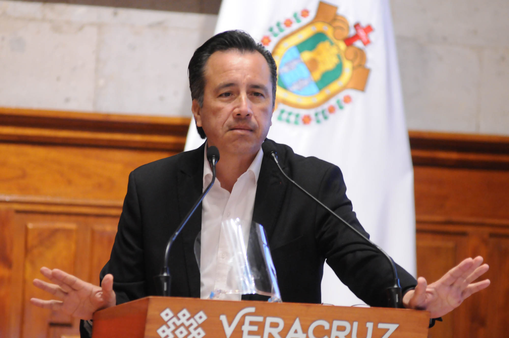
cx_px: 254
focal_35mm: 255
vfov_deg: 5.4
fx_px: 3601
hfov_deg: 8.1
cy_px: 169
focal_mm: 170
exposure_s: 1/160
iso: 2000
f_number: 2.8
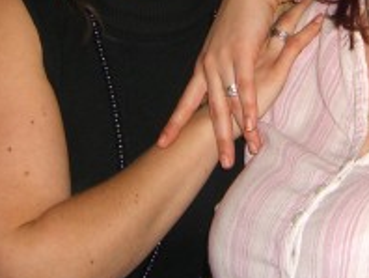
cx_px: 250
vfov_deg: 12.6
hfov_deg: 17.1
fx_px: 1227
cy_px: -50
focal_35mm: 115
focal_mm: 7.9
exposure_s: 1/60
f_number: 2.8
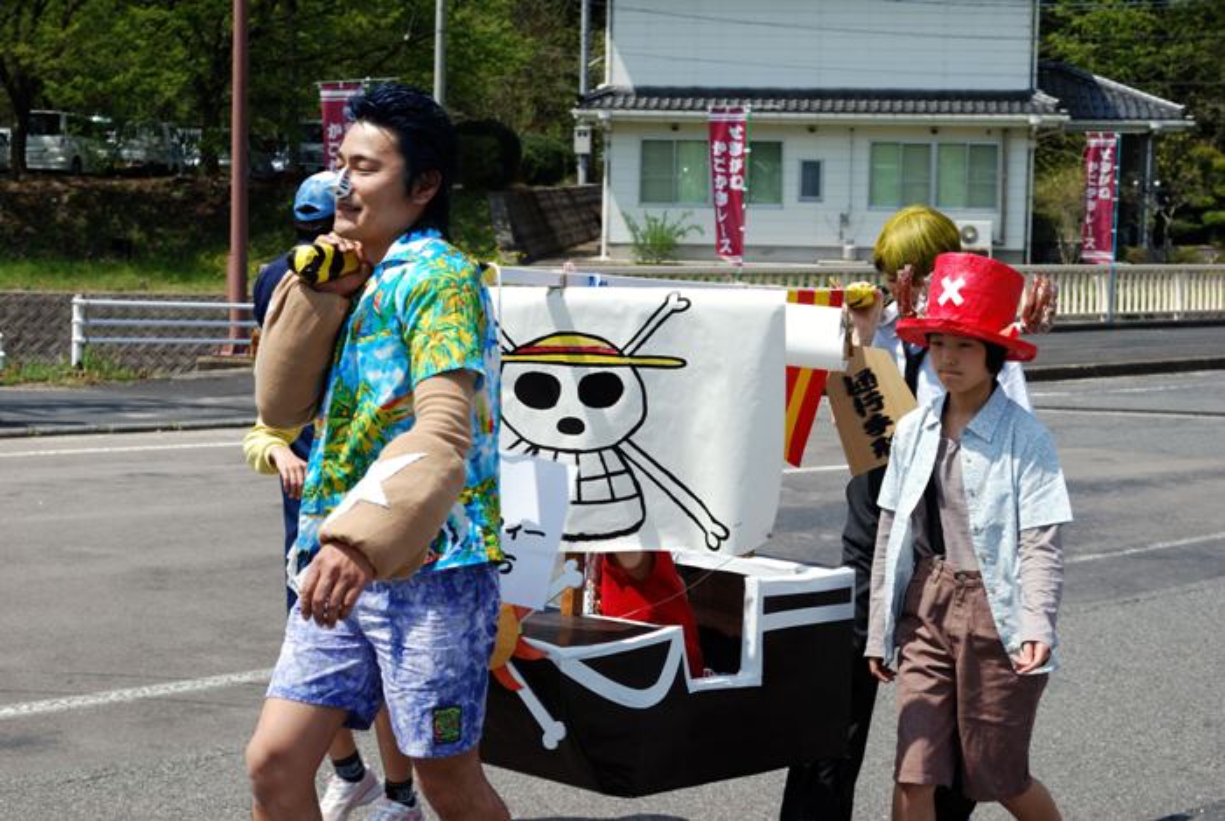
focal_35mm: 68
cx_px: 612
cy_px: 410
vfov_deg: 20.2
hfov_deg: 29.8
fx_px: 2300
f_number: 8
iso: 100
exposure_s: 1/250
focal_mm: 45
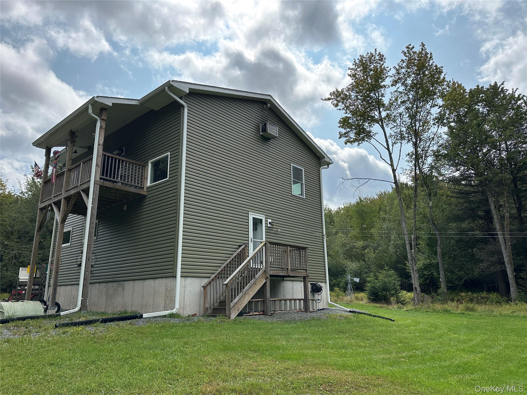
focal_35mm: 24
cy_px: 198
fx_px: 365
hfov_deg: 71.6
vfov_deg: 56.8
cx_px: 264
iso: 80
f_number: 1.78
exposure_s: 1/4348
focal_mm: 6.86
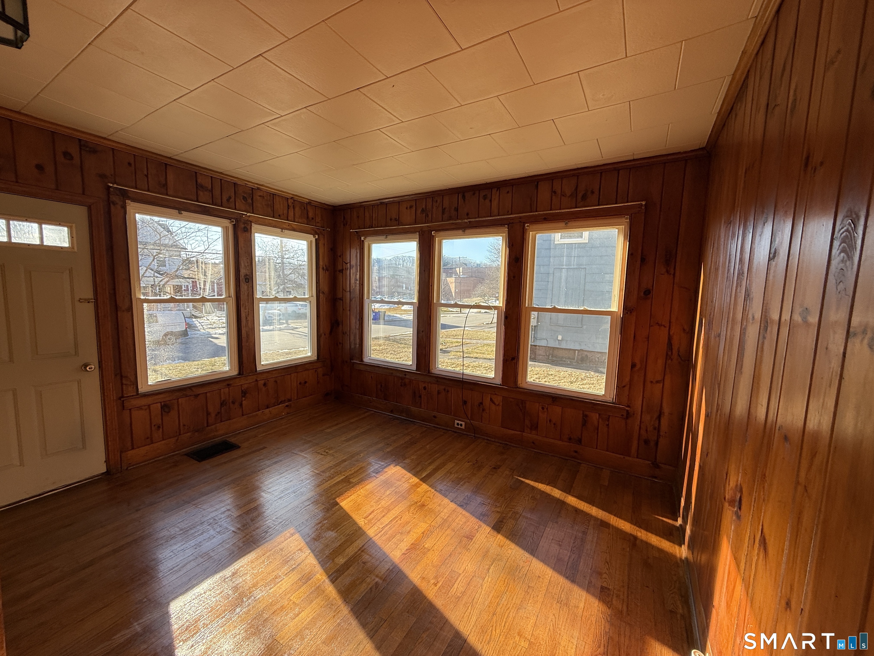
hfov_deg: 102.1
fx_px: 353
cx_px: 437
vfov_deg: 85.7
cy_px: 328
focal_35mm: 14
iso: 50
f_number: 2.2
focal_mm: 2.22
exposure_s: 1/193
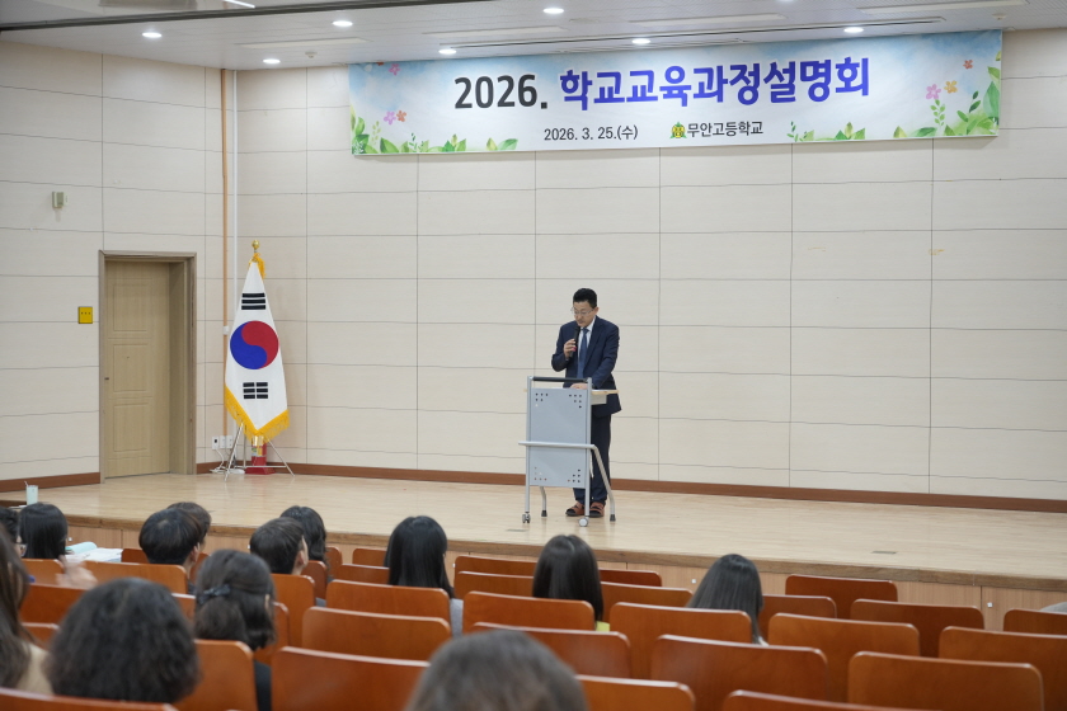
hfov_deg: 32.9
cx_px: 534
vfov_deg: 22.3
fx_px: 1808
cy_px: 356
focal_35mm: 61
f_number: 4.5
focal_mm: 61
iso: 500
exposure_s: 1/40
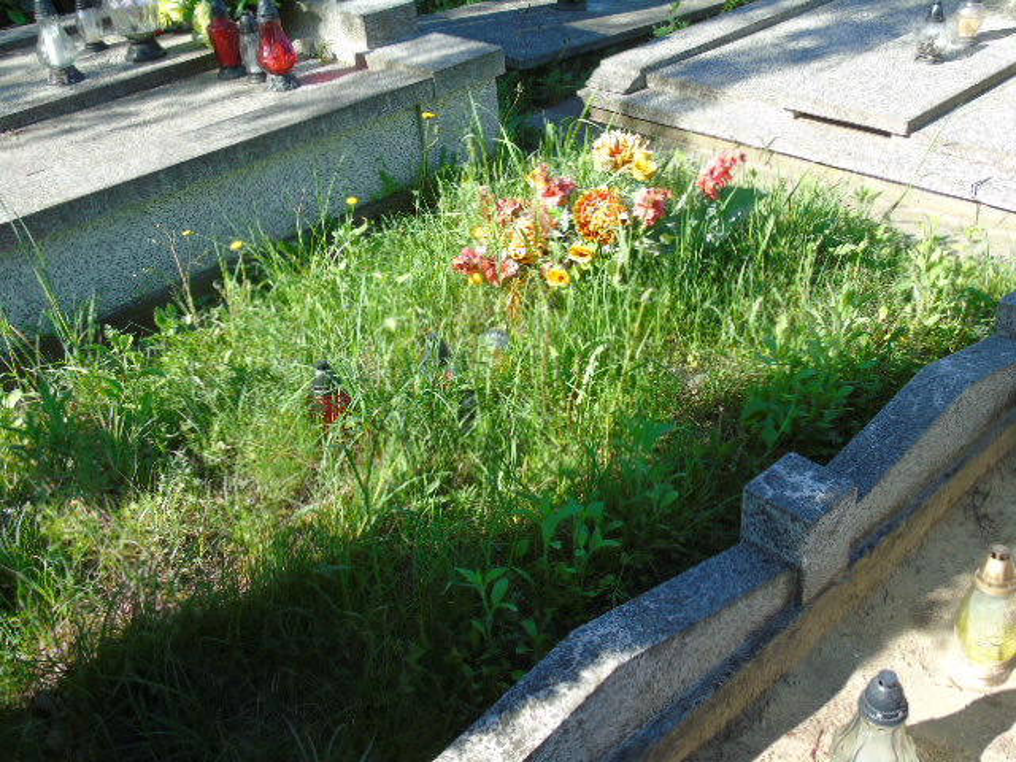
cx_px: 508
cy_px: 381
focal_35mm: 34
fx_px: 998
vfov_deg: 41.8
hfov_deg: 54.0
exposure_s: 1/200
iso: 80
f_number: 3.8
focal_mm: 6.1
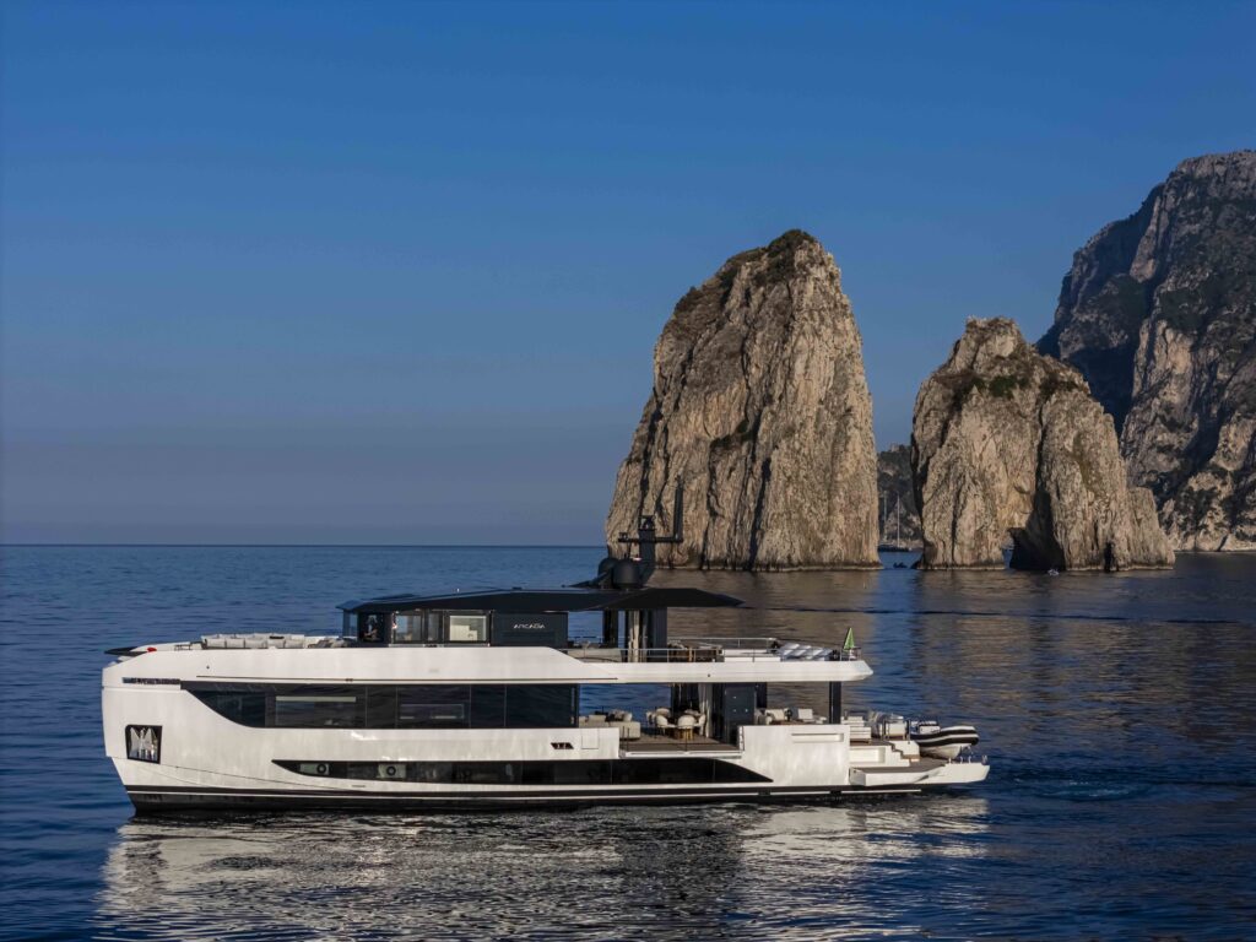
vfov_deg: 21.0
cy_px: 471
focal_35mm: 70
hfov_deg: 27.8
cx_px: 628
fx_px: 2540
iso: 110
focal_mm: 19.35
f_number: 2.8
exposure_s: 1/2500
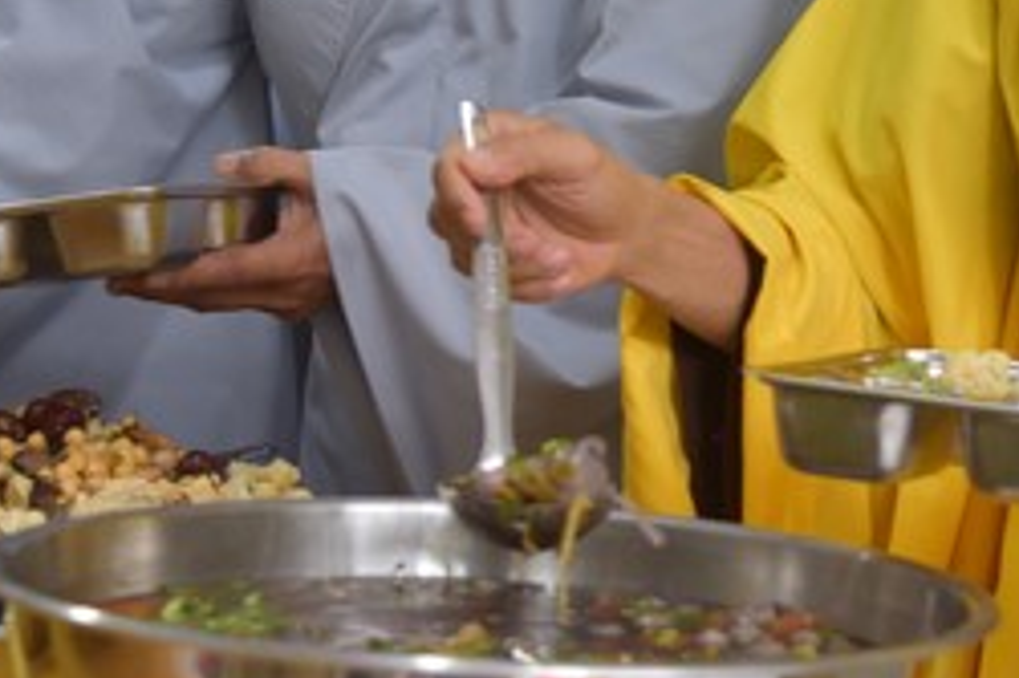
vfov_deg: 11.8
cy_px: -114
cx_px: 739
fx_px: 3225
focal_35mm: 114
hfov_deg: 17.9
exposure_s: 1/60
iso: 500
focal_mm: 44
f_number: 4
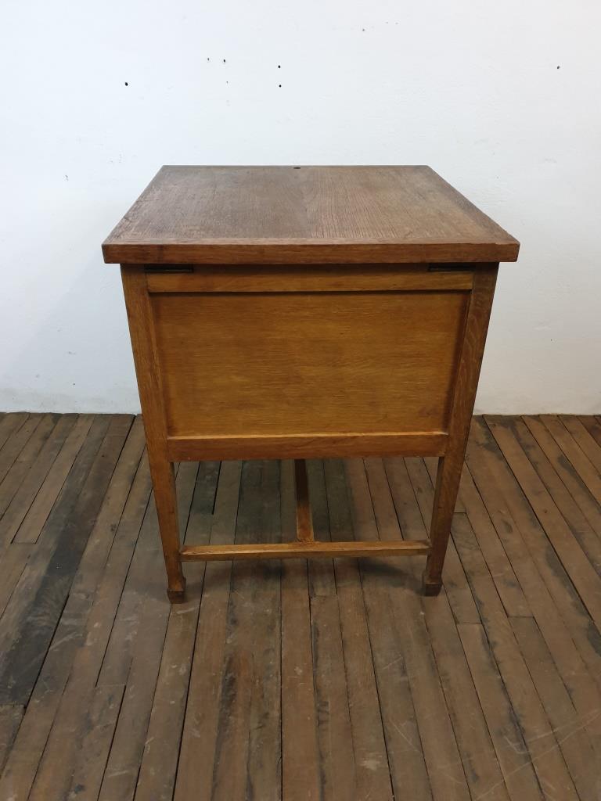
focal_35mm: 26
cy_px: 400
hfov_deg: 53.1
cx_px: 300
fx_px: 602
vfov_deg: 67.3
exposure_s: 1/33
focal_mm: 4.3
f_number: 1.5
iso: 320
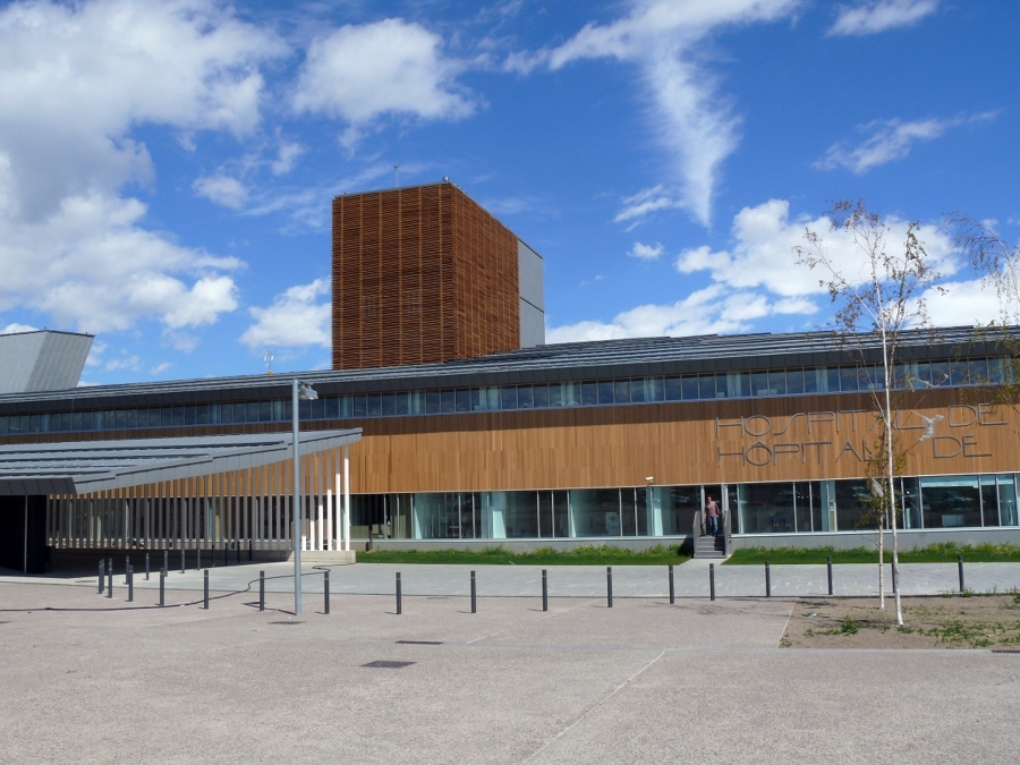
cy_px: 382
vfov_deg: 40.7
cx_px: 510
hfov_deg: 52.6
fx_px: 1031
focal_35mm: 35
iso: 100
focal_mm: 7.4
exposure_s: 1/500
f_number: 7.1
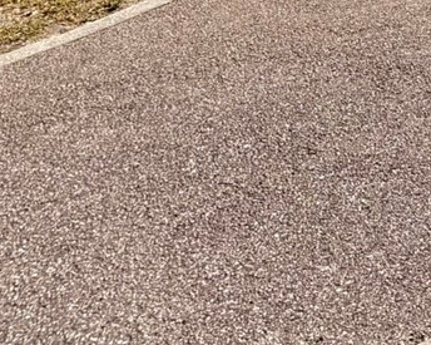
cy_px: -401
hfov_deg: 14.7
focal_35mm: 109
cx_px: 851
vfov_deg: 12.1
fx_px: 1390
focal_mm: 6.76
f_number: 1.78
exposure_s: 1/7353
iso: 80
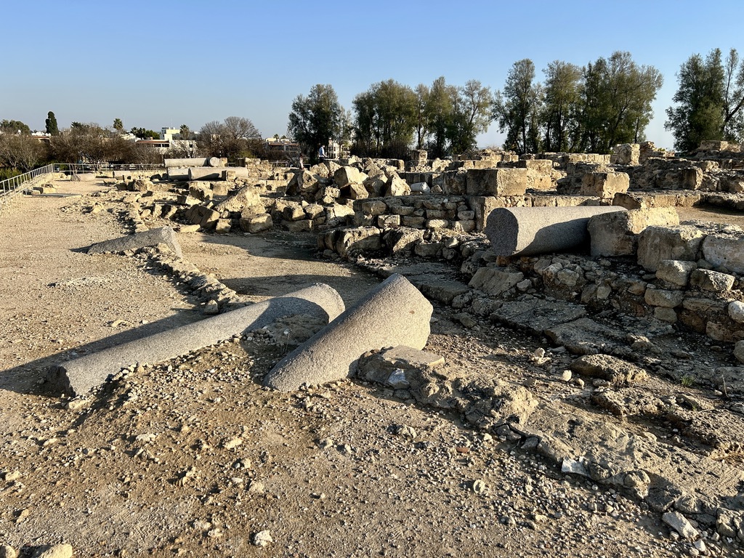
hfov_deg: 67.3
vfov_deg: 53.1
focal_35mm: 26
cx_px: 372
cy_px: 279
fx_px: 559
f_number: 1.5
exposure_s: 1/2994
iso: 50
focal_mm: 5.7
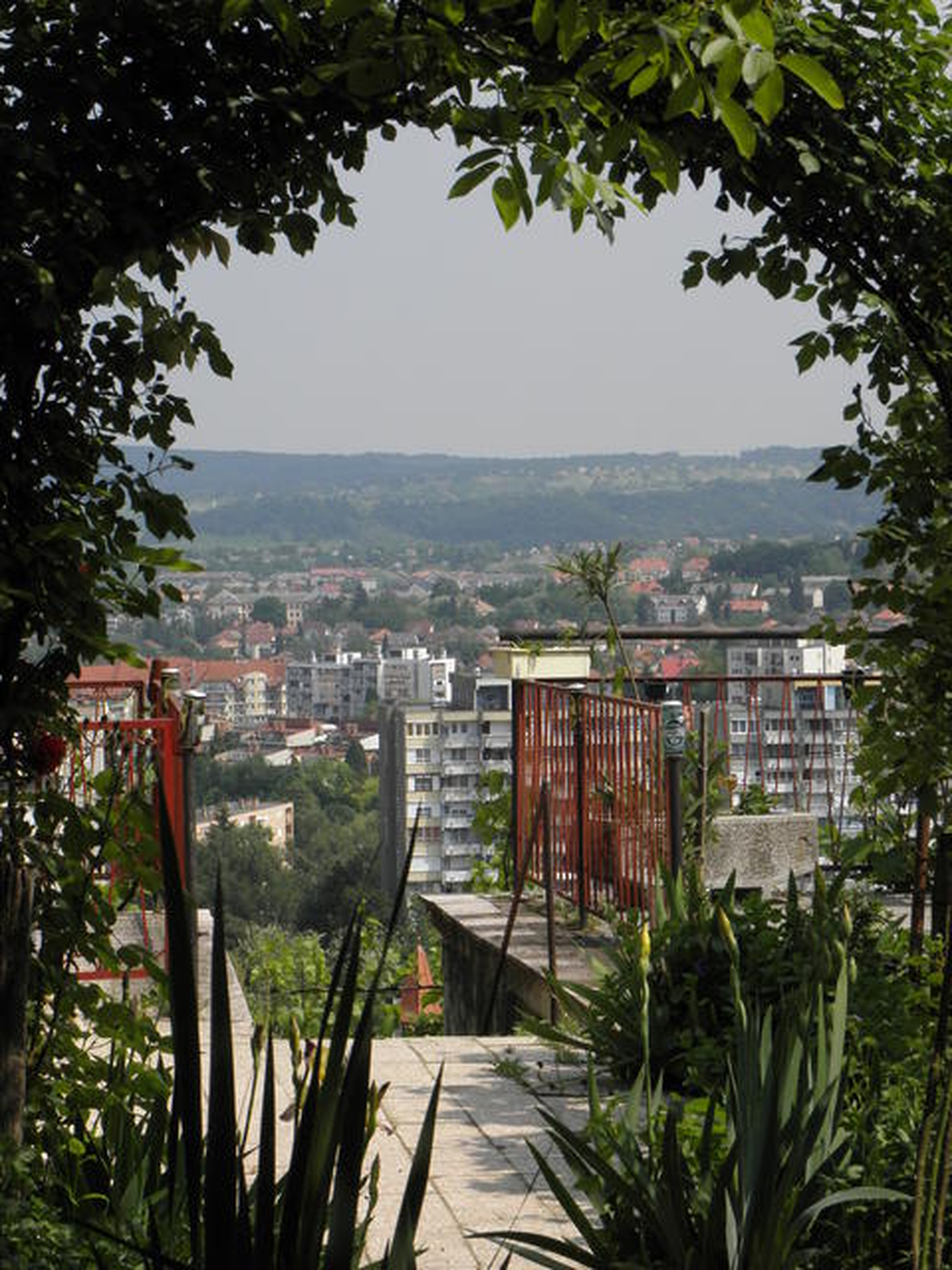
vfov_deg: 19.3
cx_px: 476
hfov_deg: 14.5
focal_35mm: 102
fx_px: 3740
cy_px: 635
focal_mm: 18.29
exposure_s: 1/250
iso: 64
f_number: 5.6
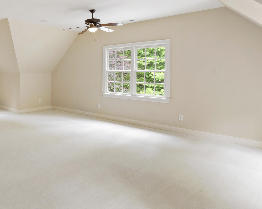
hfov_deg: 57.7
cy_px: 72
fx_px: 209
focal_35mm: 27
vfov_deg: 52.3
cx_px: 42
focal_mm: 10
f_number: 8
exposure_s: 1/3
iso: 100
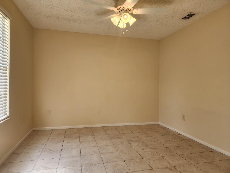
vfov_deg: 58.9
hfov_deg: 73.9
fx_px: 153
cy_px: 86
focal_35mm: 23
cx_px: 115
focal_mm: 6.4
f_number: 1.8
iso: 80
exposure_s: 1/180
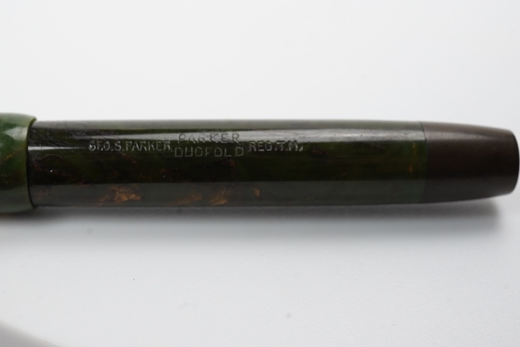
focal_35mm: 56
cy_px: 154
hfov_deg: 35.6
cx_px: 266
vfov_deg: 24.2
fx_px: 809
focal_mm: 30
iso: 640
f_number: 22
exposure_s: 1/100
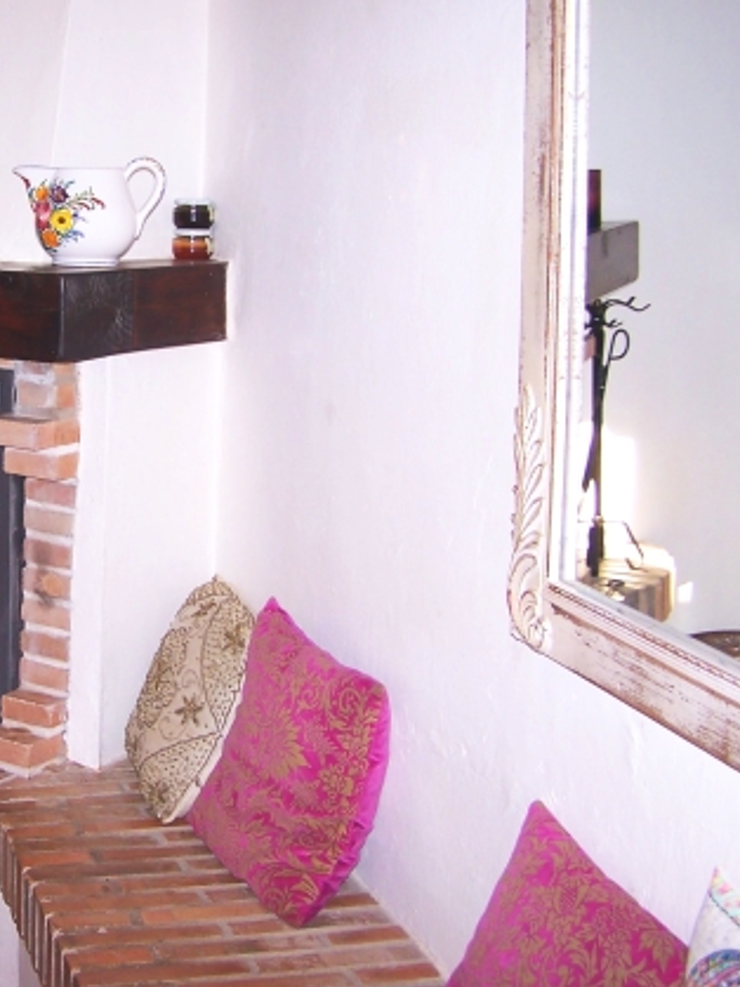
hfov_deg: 24.5
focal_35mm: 58
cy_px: 440
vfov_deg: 33.2
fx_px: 1654
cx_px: 75
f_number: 2.8
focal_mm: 6.3
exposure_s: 1/60
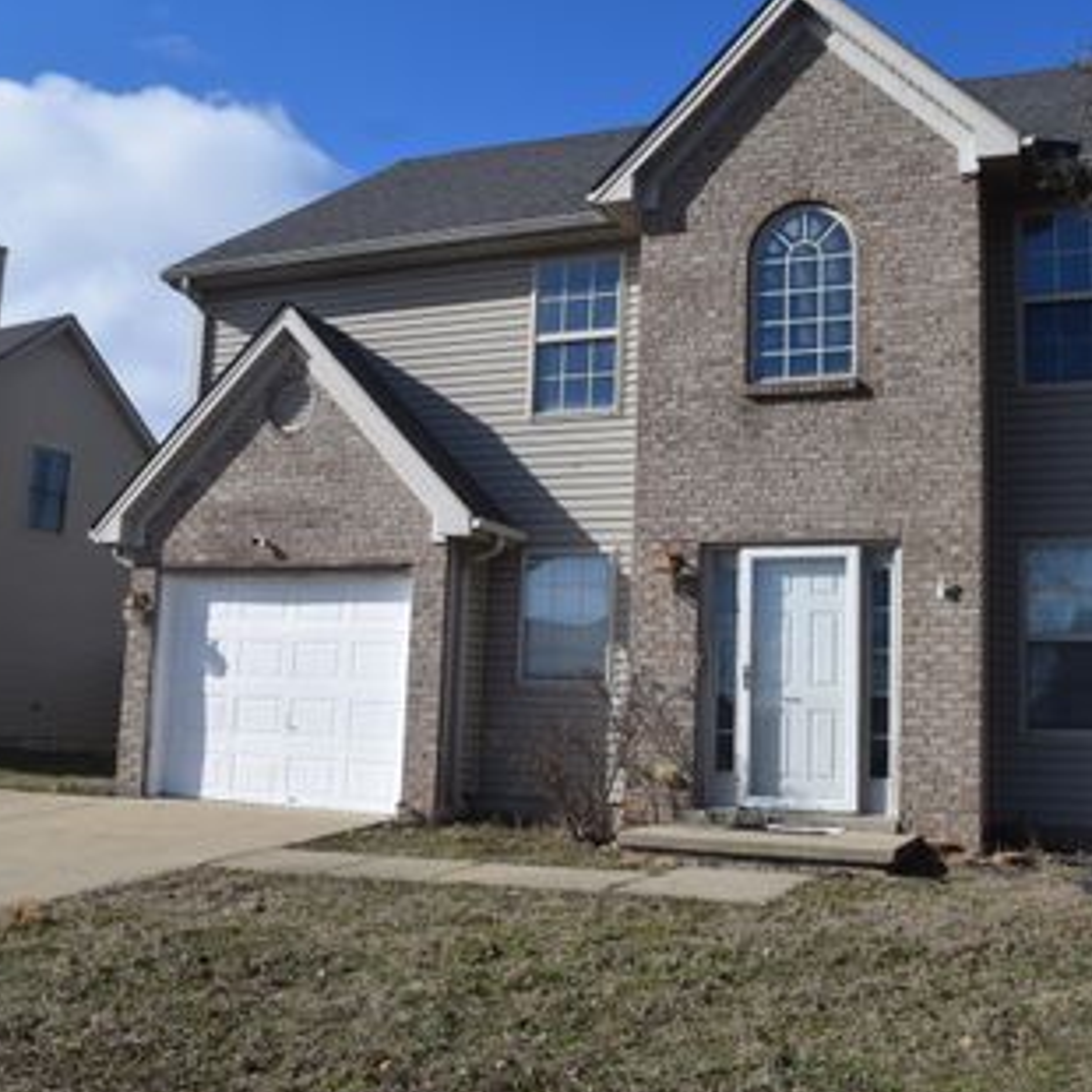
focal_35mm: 37
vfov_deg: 44.9
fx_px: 1321
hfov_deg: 44.9
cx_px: 542
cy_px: 551
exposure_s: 1/400
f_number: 10
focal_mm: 18
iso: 200
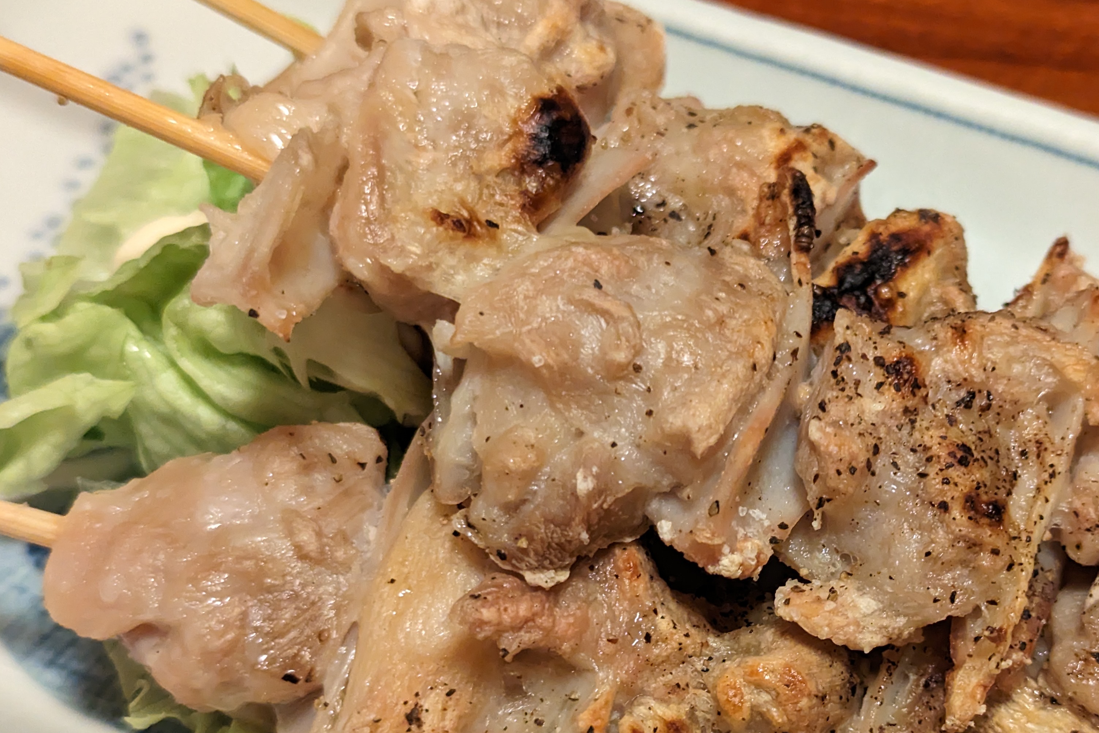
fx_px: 2076
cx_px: 724
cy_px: 476
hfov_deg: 29.5
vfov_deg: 20.0
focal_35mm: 68
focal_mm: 6.81
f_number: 1.85
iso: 425
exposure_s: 1/24
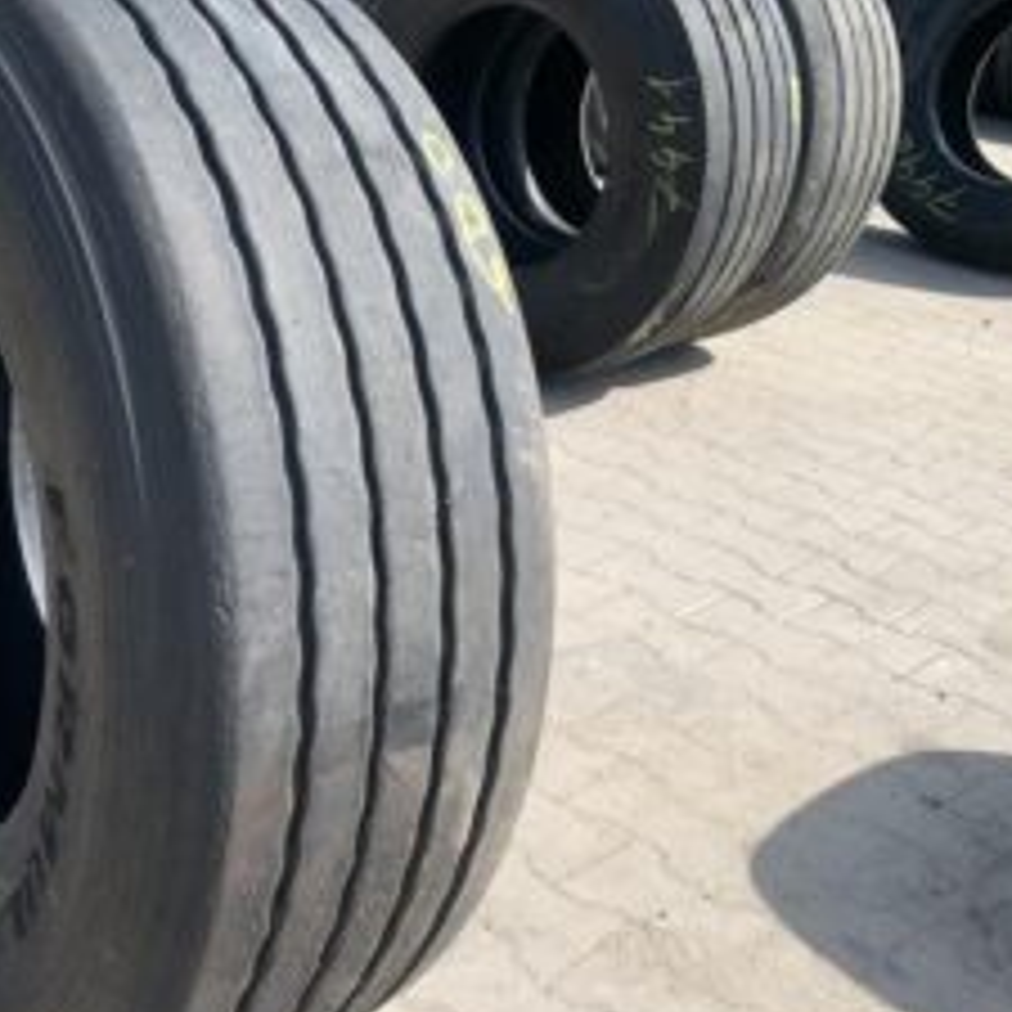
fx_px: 1455
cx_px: 166
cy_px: 506
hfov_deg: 36.7
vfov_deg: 38.3
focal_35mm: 44
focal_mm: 4.25
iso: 25
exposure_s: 1/1205
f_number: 1.8
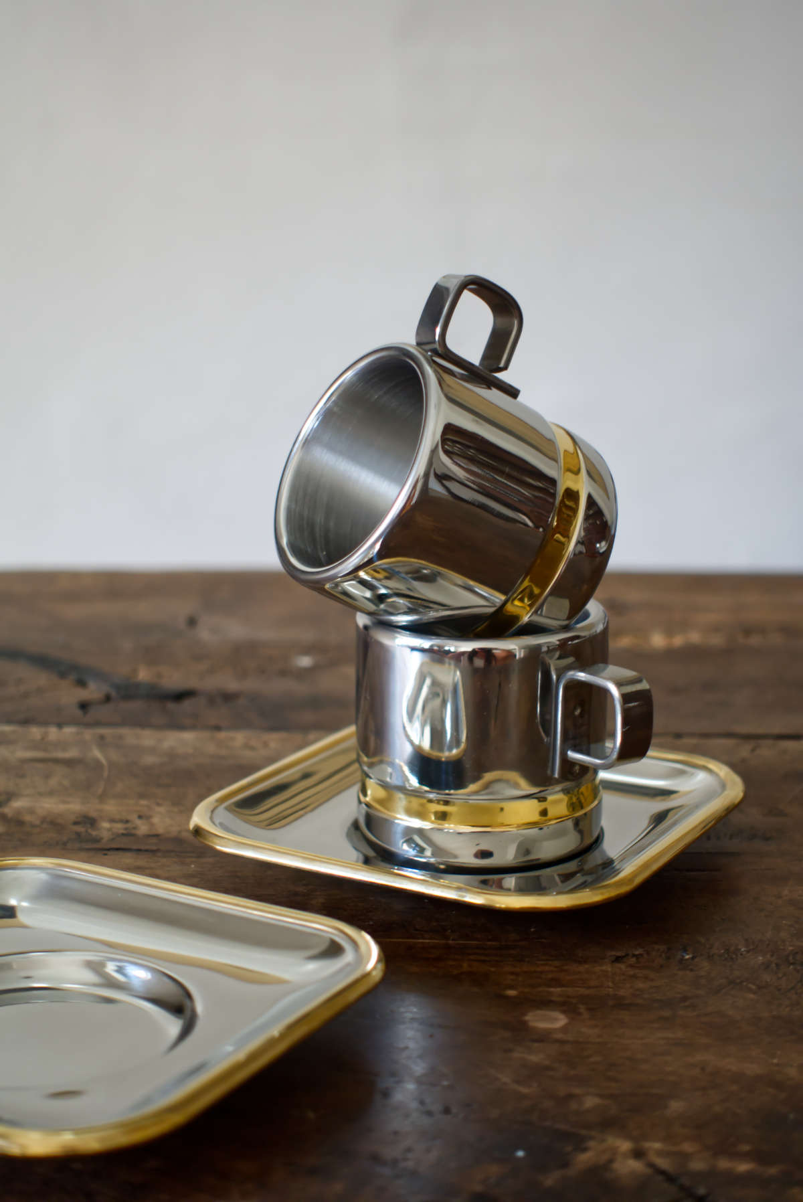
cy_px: 601
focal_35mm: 67
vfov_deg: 30.1
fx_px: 2238
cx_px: 402
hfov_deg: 20.3
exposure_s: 1/80
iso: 320
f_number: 2.8
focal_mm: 24.9
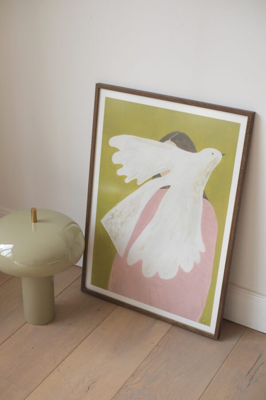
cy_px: 200
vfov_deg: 37.5
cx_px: 133
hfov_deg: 25.5
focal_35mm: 53
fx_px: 587
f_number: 2.5
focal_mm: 35
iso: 125
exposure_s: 1/100
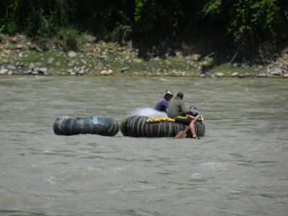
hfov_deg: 4.4
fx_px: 3744
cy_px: 108
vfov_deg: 3.3
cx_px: 144
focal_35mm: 450
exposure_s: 1/800
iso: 160
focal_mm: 81
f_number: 5.9
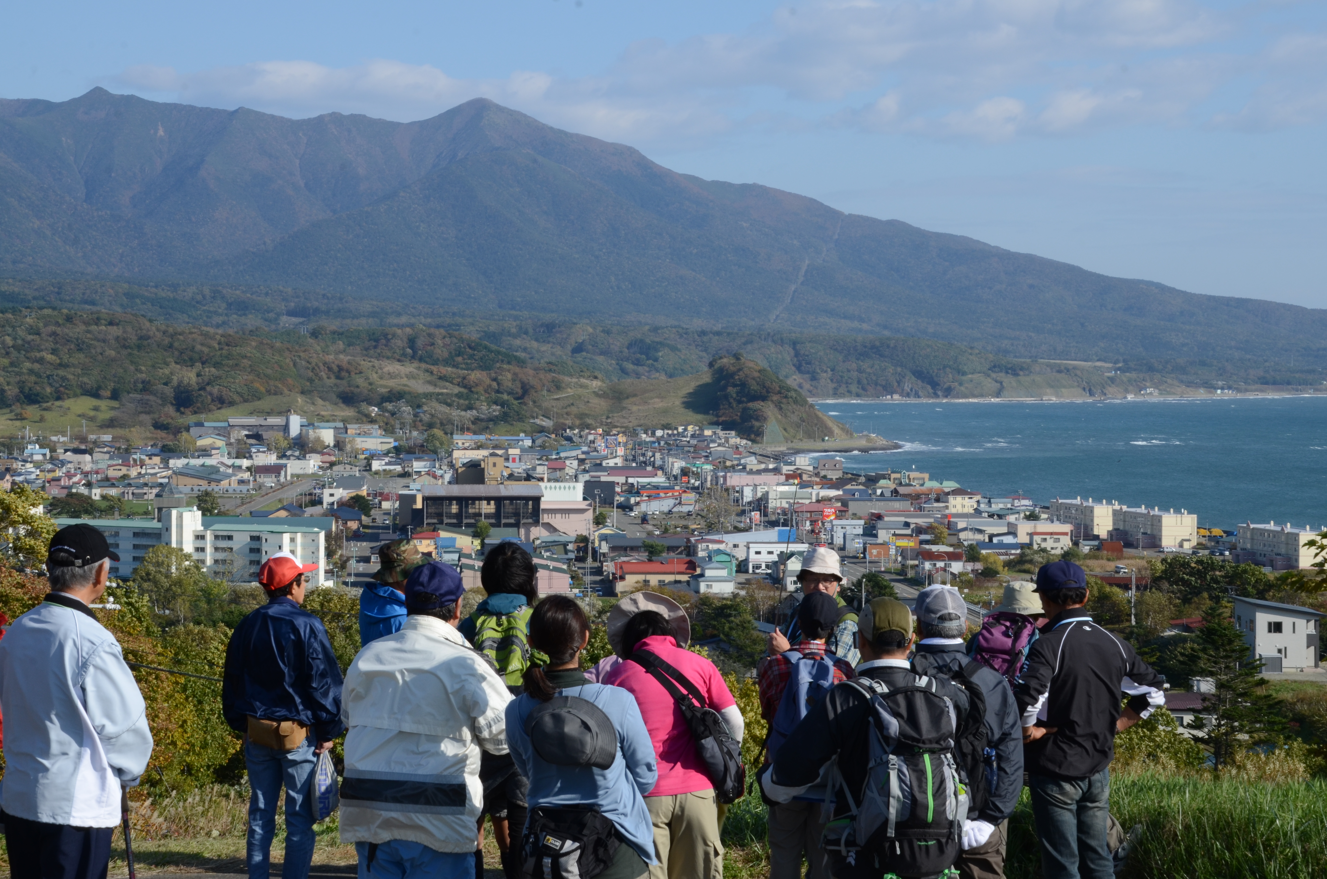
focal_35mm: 78
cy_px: 440
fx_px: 2869
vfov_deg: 17.4
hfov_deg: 26.0
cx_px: 664
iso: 200
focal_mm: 52
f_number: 18
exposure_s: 1/100
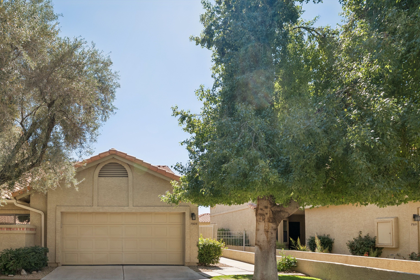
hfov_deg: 72.8
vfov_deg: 51.2
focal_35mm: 23
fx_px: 268
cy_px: 230
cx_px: 127
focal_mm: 14
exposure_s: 1/320
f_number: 8
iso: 400
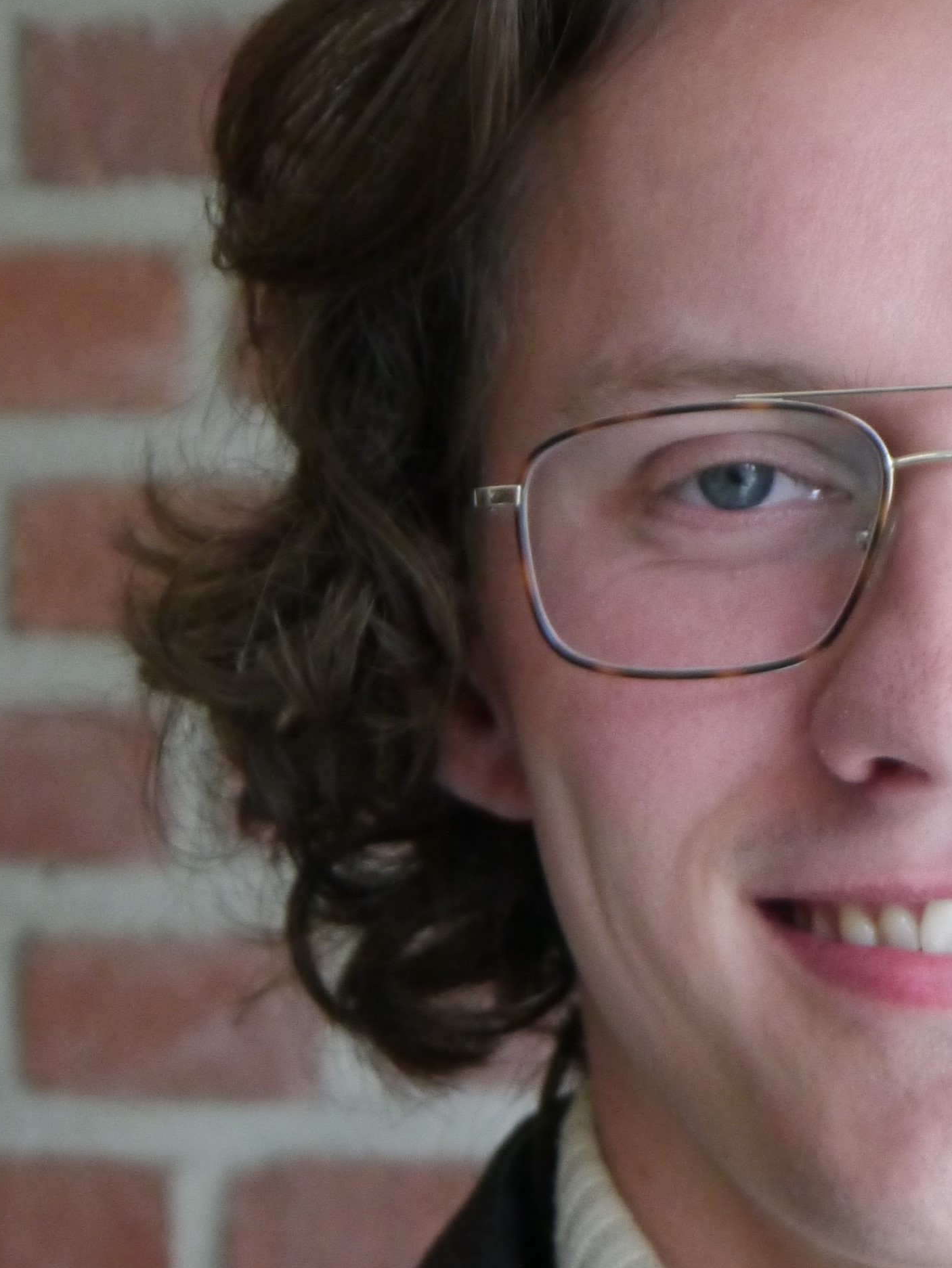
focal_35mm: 187
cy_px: 943
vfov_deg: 10.6
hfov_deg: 7.9
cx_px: 962
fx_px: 6856
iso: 1250
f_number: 5.5
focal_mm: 39
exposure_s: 1/80
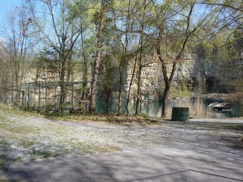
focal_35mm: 36
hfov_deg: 51.4
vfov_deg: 39.7
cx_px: 122
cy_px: 91
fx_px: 253
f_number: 4
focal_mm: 5.2
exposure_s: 1/400
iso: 100
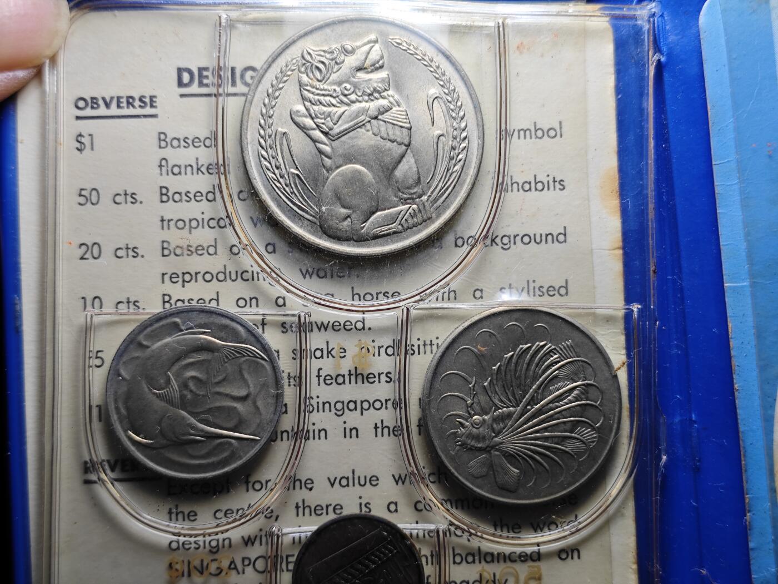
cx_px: 389
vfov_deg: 29.7
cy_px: 292
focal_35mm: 49
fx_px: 1101
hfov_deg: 38.9
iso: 80
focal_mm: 5.84
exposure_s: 1/100
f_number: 1.6
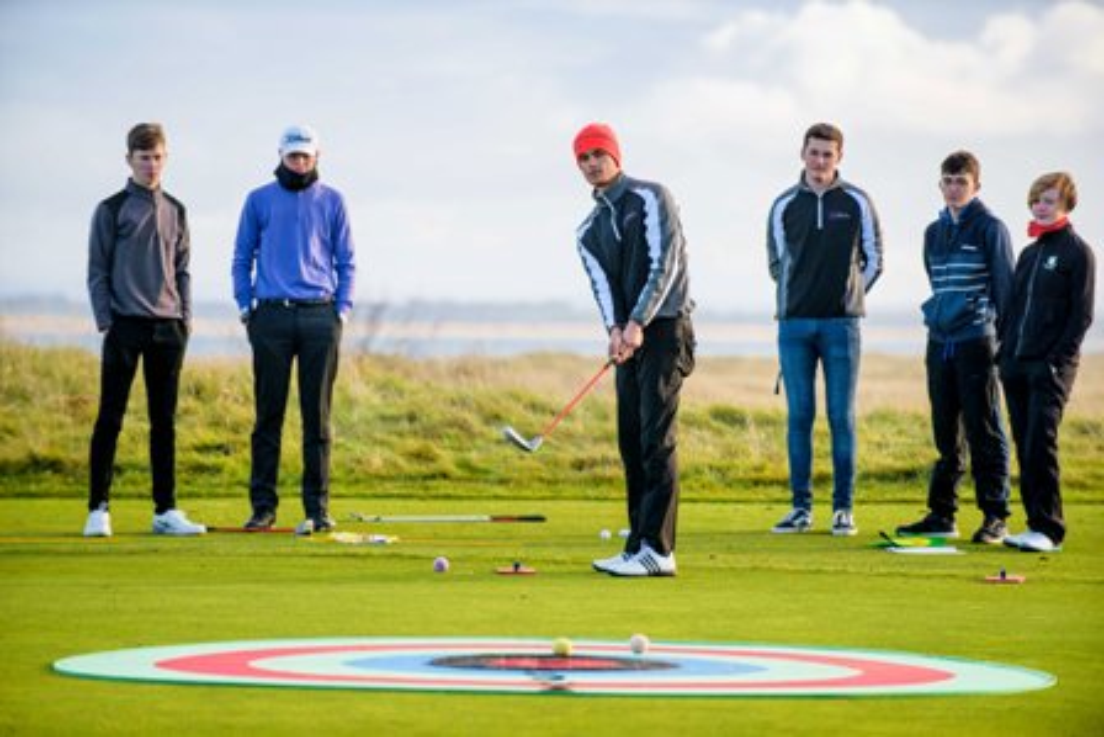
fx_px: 6135
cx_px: 552
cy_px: 368
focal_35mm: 200
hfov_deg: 10.3
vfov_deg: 6.9
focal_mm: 200
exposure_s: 1/800
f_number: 3.5
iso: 200
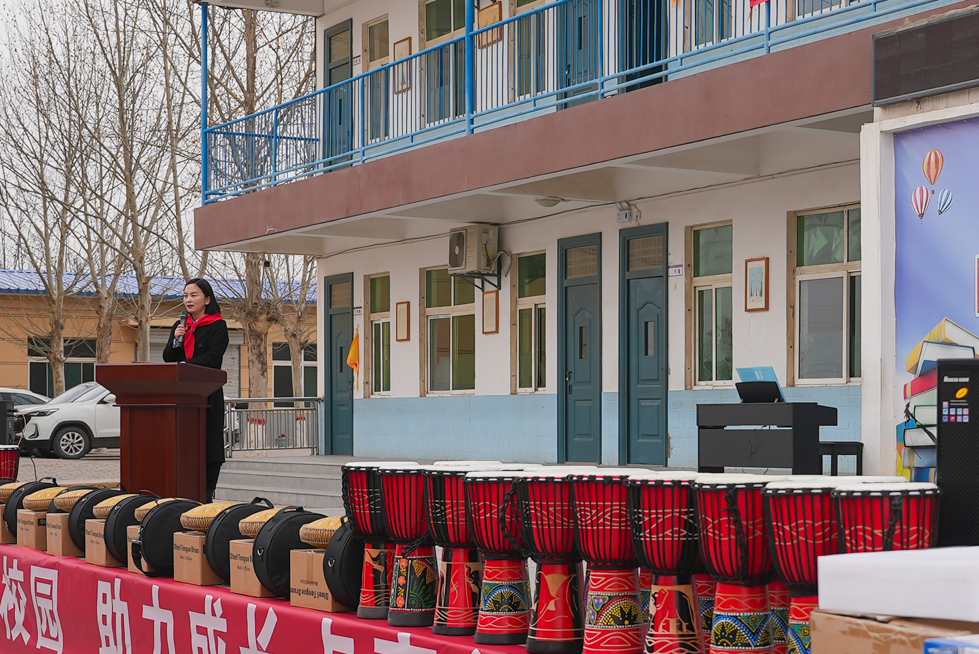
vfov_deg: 18.4
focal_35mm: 74
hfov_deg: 26.8
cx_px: 784
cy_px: 455
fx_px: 2015
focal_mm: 34.5
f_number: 4
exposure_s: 1/640
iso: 160
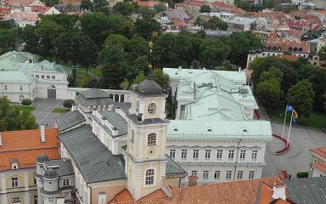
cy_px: 162
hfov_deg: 34.9
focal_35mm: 58
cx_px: 121
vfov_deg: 22.1
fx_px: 515
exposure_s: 1/400
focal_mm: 8.8
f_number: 3.2
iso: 100
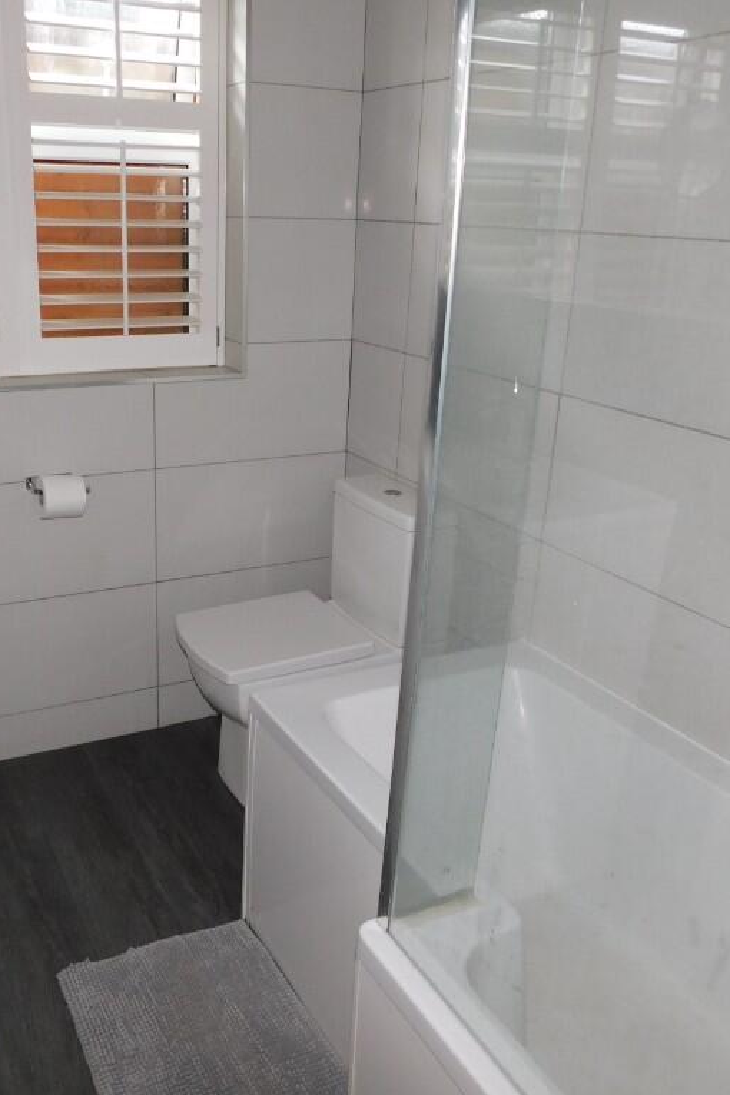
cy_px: 548
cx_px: 283
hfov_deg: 40.9
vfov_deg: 58.7
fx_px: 973
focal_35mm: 32
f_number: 3
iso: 200
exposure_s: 1/30
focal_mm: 4
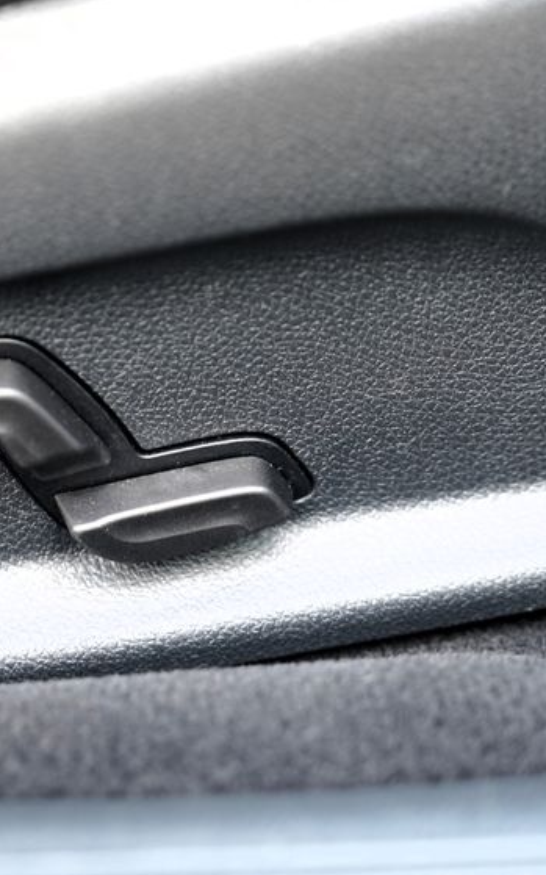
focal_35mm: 99
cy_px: 431
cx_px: 61
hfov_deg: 13.1
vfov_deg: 21.0
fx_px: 2359
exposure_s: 1/60
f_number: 2.8
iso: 200
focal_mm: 53
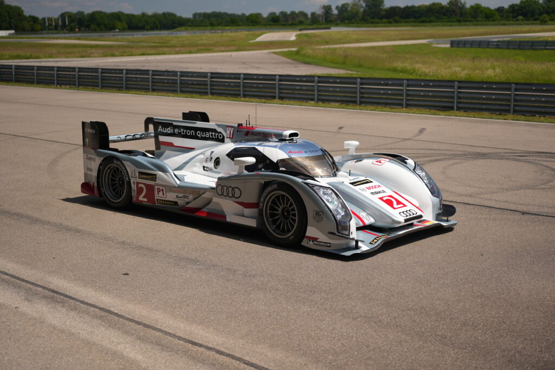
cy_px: 185
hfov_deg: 36.2
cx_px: 278
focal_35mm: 55
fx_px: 848
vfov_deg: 24.6
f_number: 2.5
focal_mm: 55
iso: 100
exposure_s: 1/125
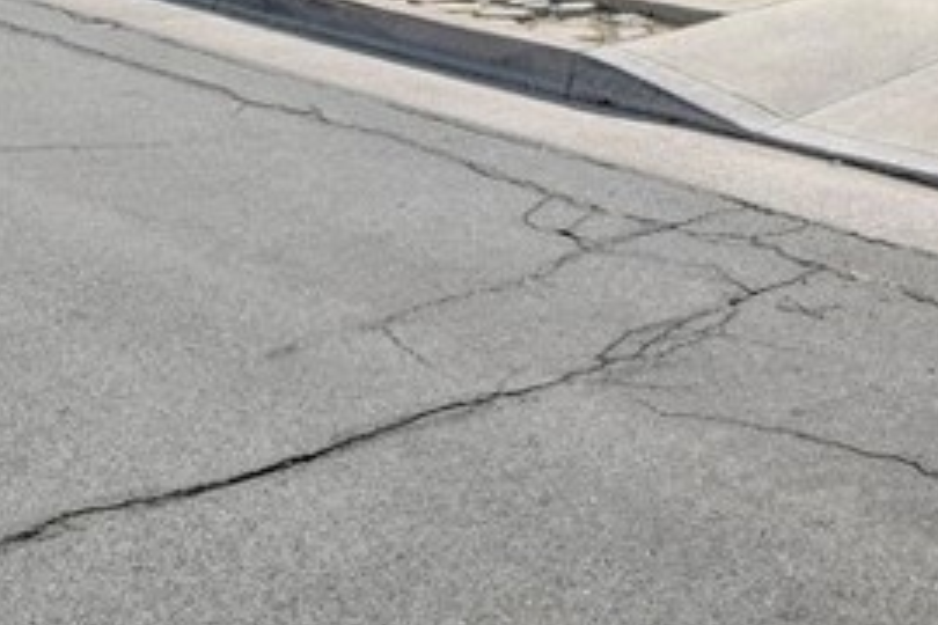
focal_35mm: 72
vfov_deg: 16.8
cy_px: -377
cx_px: 938
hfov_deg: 26.6
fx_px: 1876
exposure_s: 1/800
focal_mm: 13
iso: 400
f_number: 14
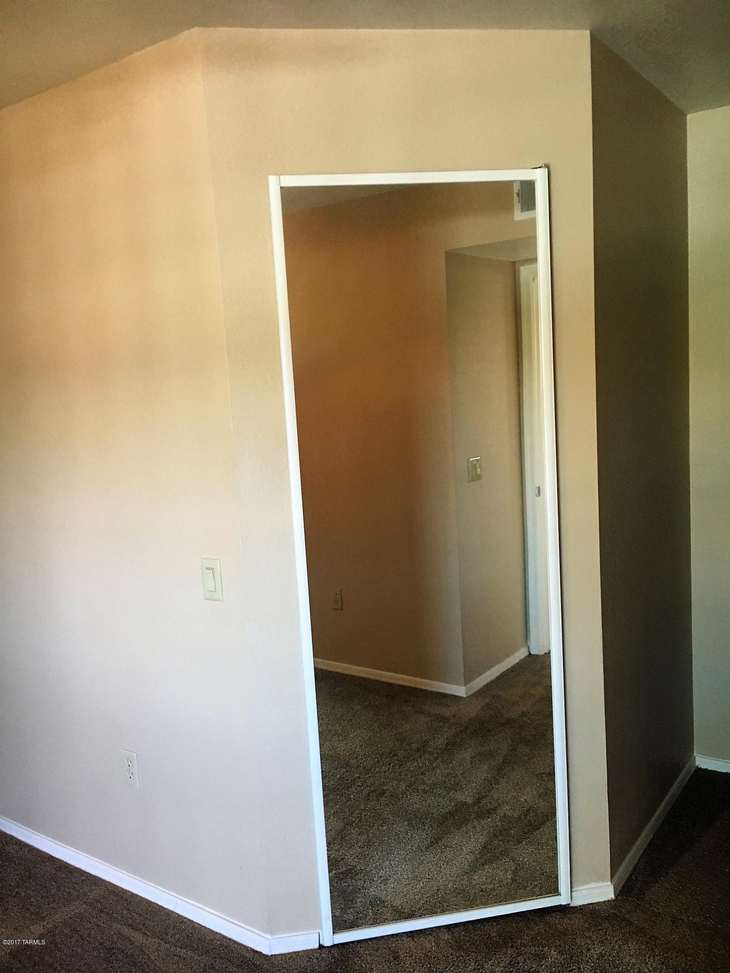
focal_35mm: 29
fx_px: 815
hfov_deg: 48.2
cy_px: 486
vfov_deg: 61.7
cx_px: 365
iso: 125
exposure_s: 1/30
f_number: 2.2
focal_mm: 4.15
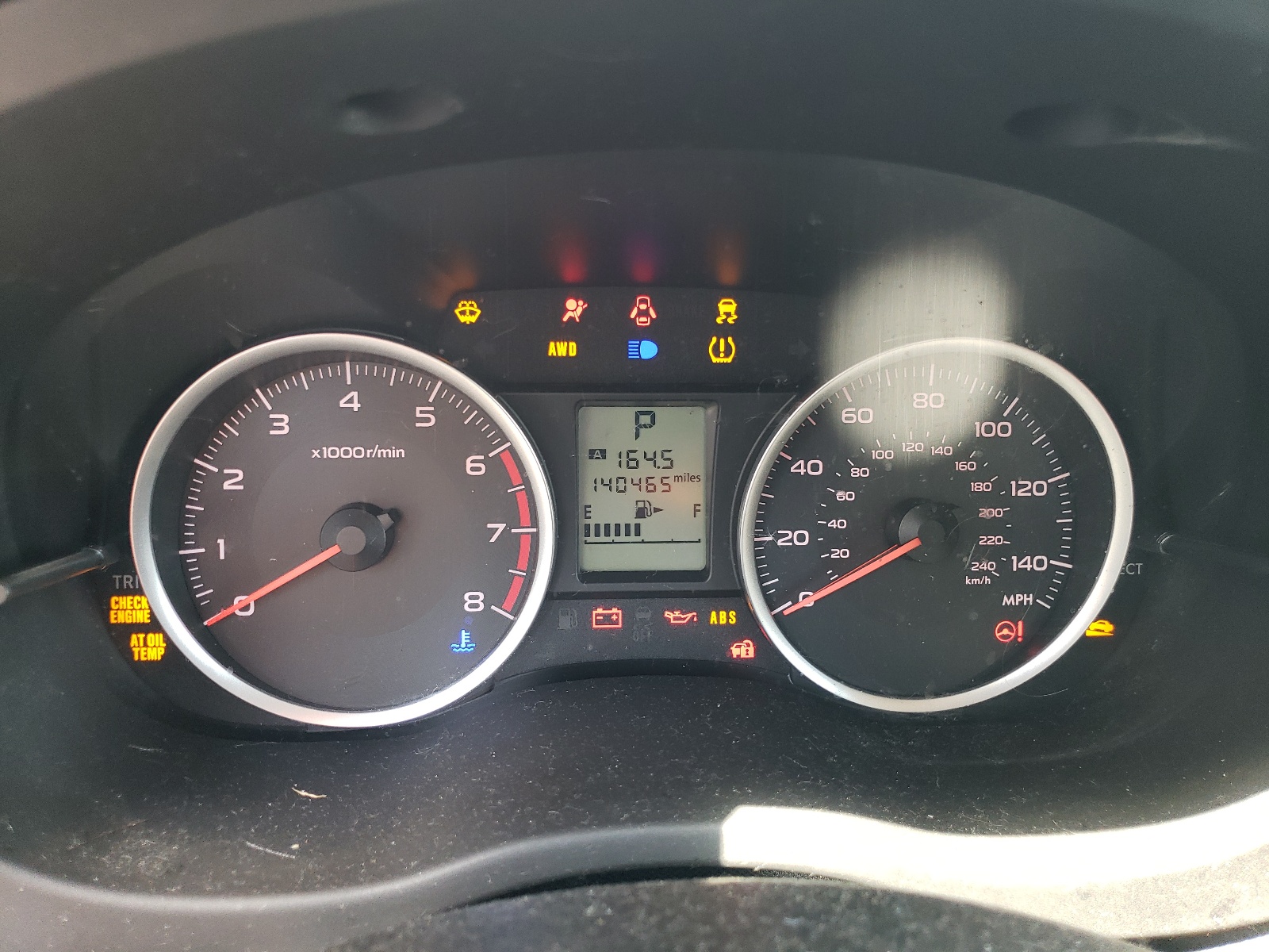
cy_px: 476
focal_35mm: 26
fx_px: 953
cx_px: 634
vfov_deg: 53.1
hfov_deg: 67.3
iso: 102
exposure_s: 1/60.2
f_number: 1.5
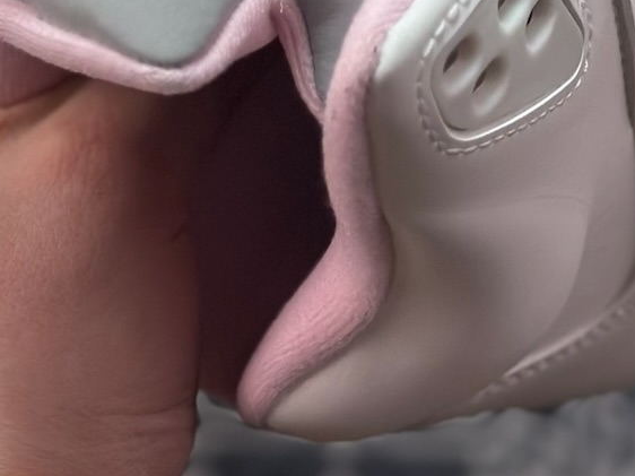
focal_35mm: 175
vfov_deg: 8.1
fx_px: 3209
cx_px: 452
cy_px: -409
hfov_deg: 11.3
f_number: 1.78
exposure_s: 1/1613
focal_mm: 6.86
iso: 80
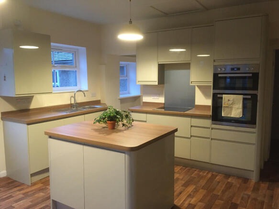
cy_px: 104
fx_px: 234
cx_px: 140
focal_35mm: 29
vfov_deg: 48.2
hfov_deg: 61.7
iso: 200
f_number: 2.2
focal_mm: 4.15
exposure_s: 1/17
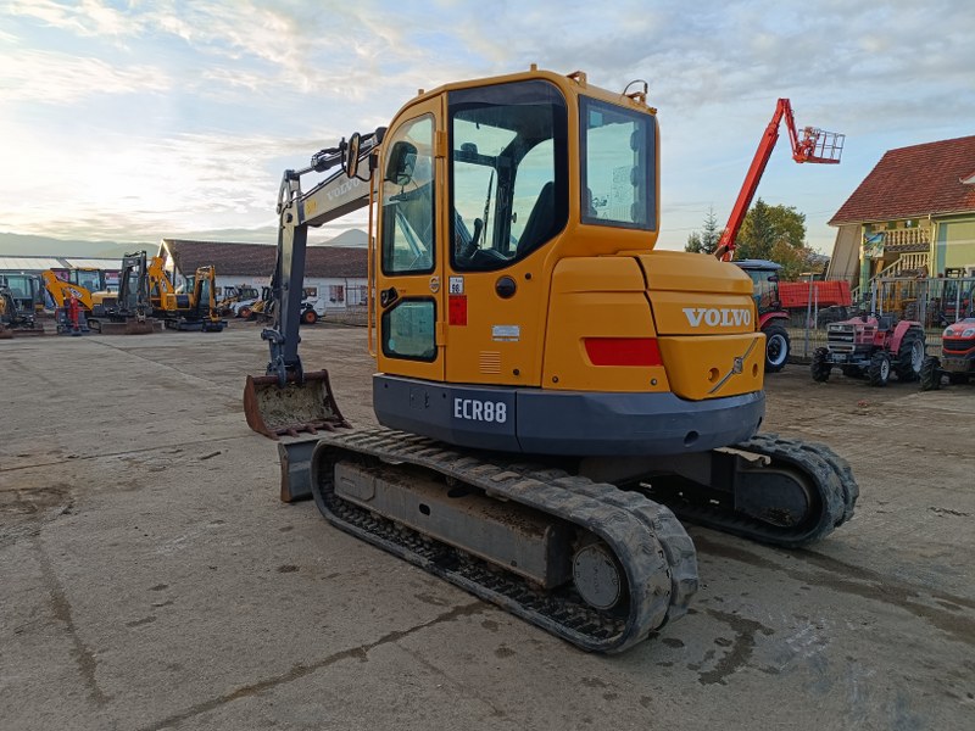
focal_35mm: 24
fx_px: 676
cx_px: 488
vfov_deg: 56.8
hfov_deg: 71.6
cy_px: 366
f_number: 1.88
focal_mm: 5.59
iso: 53
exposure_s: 1/217
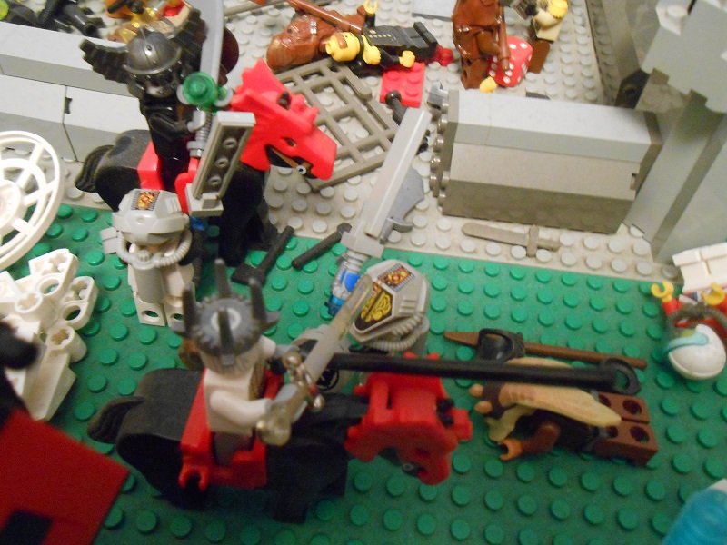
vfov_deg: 46.8
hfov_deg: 60.0
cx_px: 364
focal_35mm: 30
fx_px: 630
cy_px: 272
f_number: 3.8
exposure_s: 1/1.6
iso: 800
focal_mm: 5.3
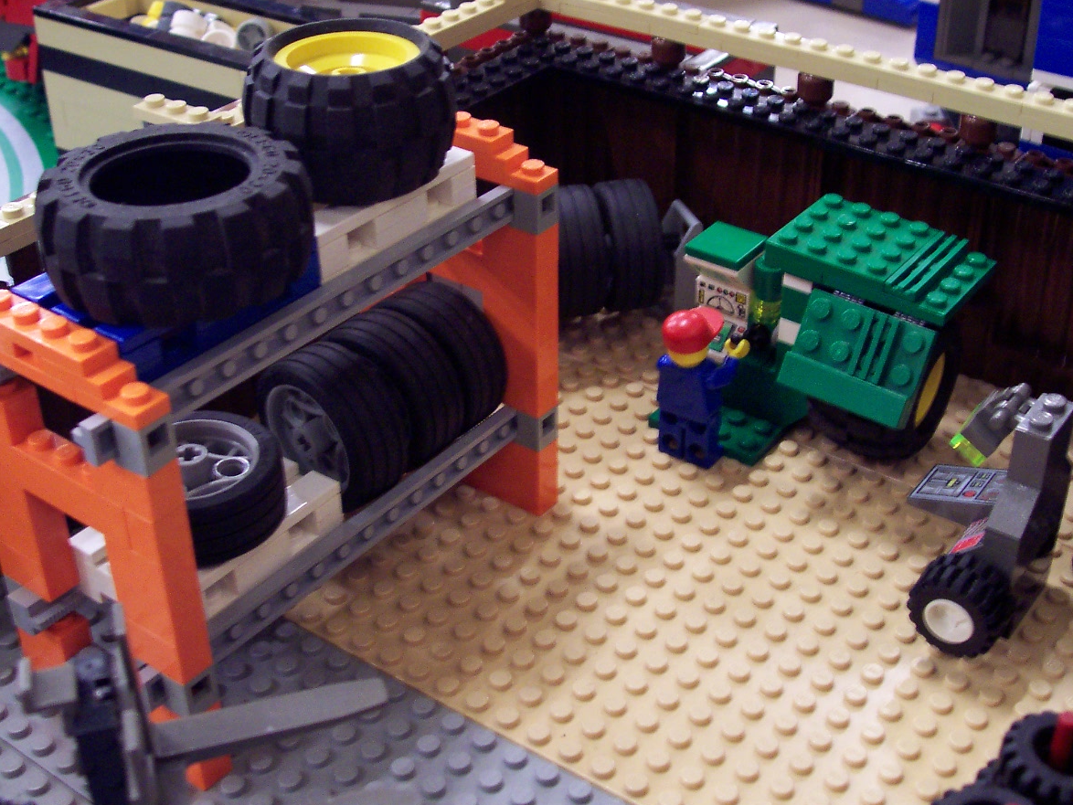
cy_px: 403
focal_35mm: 47
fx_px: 1457
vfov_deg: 30.9
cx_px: 539
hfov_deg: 40.4
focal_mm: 7
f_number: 3
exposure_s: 1/8
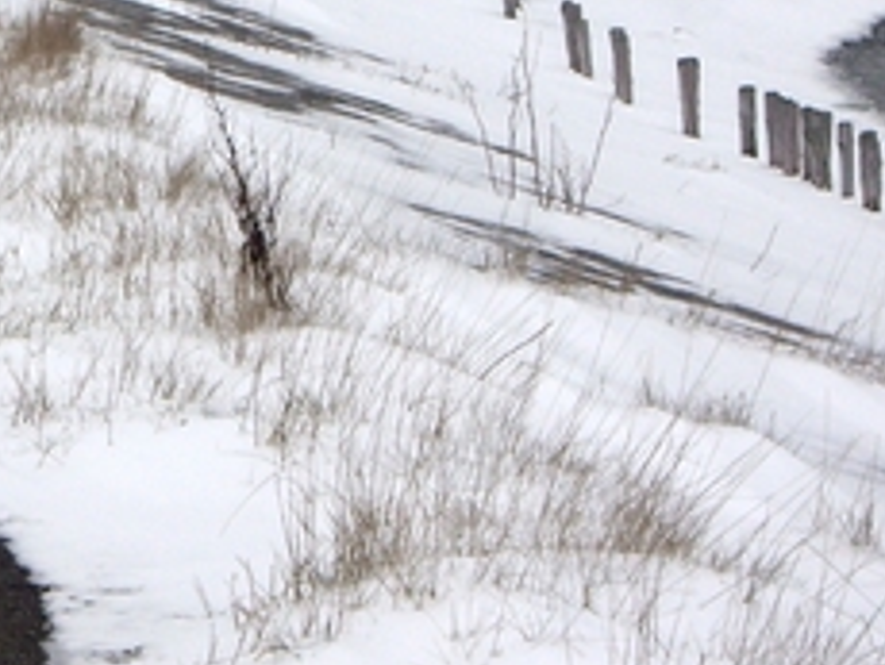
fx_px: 7601
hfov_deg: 6.6
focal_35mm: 297
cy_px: -85
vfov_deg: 5.0
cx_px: -85
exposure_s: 1/125
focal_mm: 18.6
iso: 64
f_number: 8.3
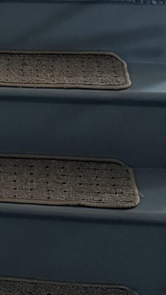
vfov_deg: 17.4
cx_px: -168
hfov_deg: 9.7
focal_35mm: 117
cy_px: -61
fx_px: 915
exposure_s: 1/40
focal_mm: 6.76
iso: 800
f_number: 1.78
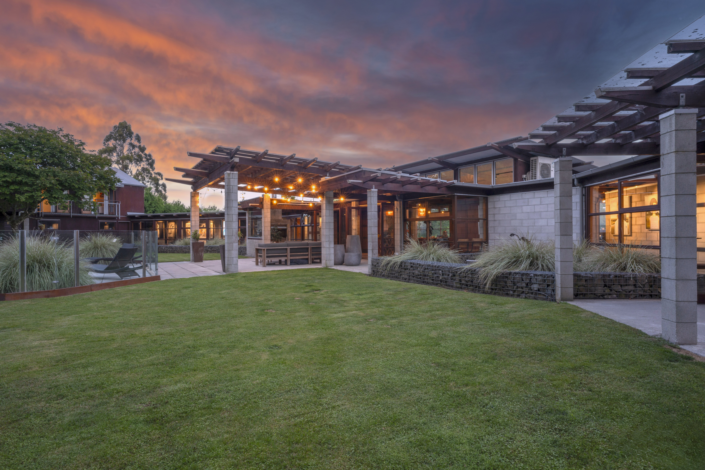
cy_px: 235
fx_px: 392
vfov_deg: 61.9
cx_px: 352
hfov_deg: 84.0
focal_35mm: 20
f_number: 22
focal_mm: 20
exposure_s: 1/1.67
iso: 100
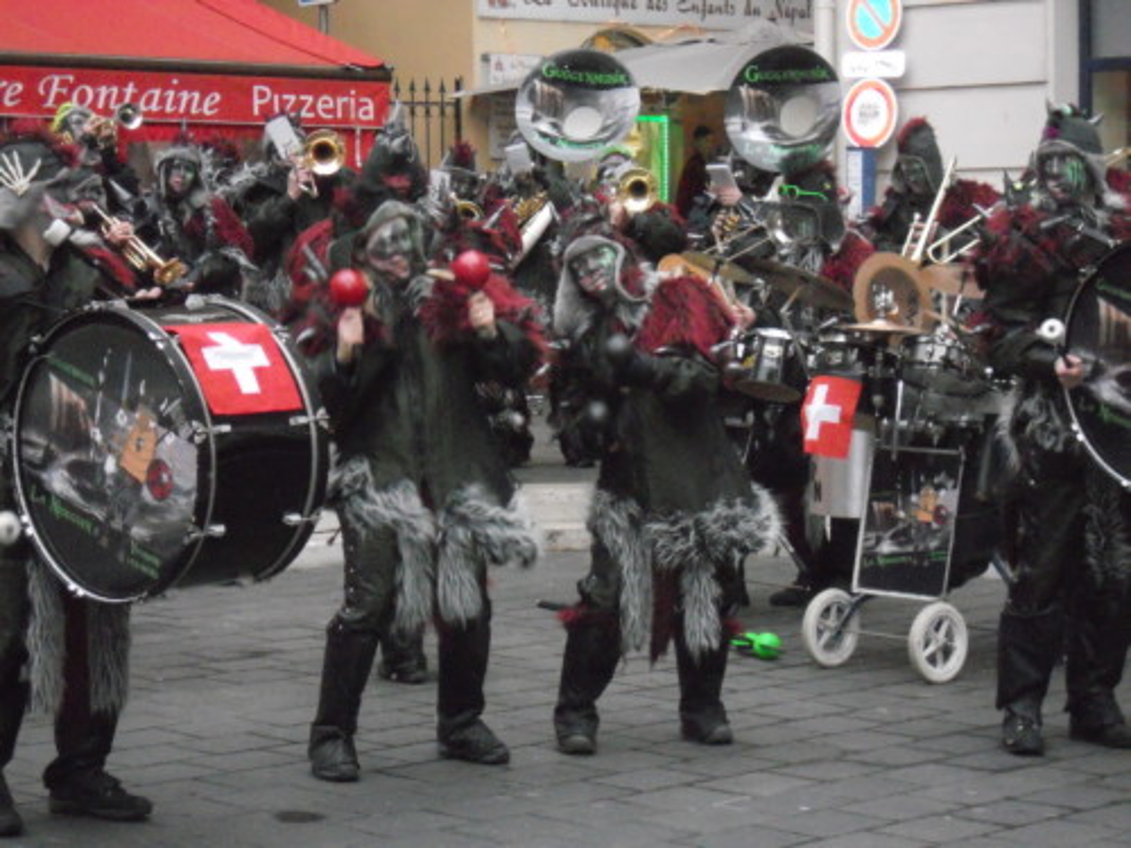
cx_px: 566
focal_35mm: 92
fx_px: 3006
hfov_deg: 21.3
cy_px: 424
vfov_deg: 16.1
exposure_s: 1/60
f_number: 5.4
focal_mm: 16.5
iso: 1600
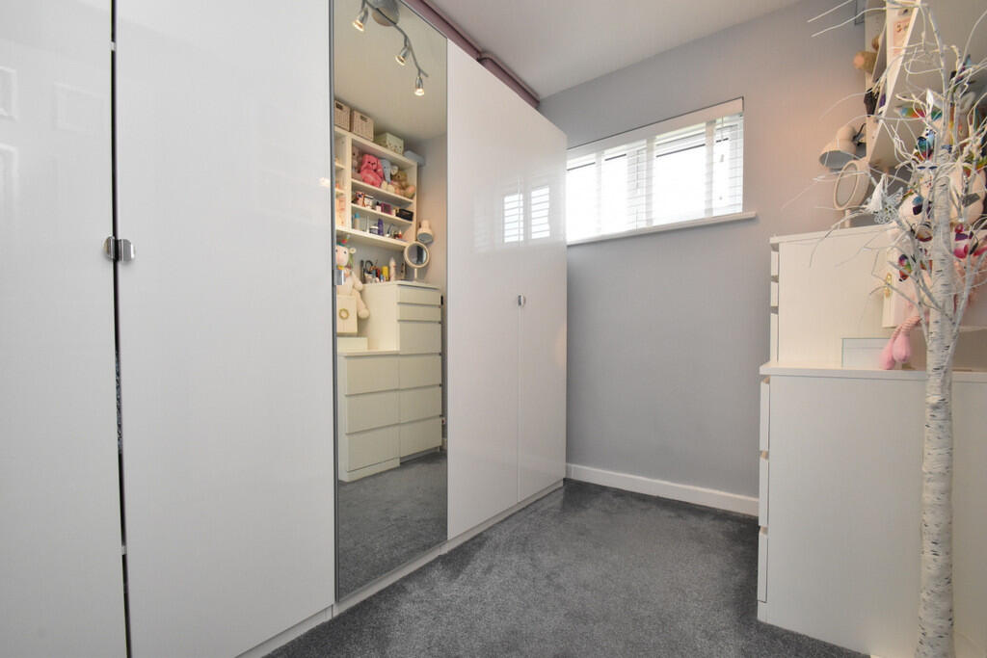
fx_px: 411
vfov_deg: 77.3
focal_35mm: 15
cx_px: 494
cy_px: 329
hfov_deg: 100.4
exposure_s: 1/60
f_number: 10
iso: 1600
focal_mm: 10
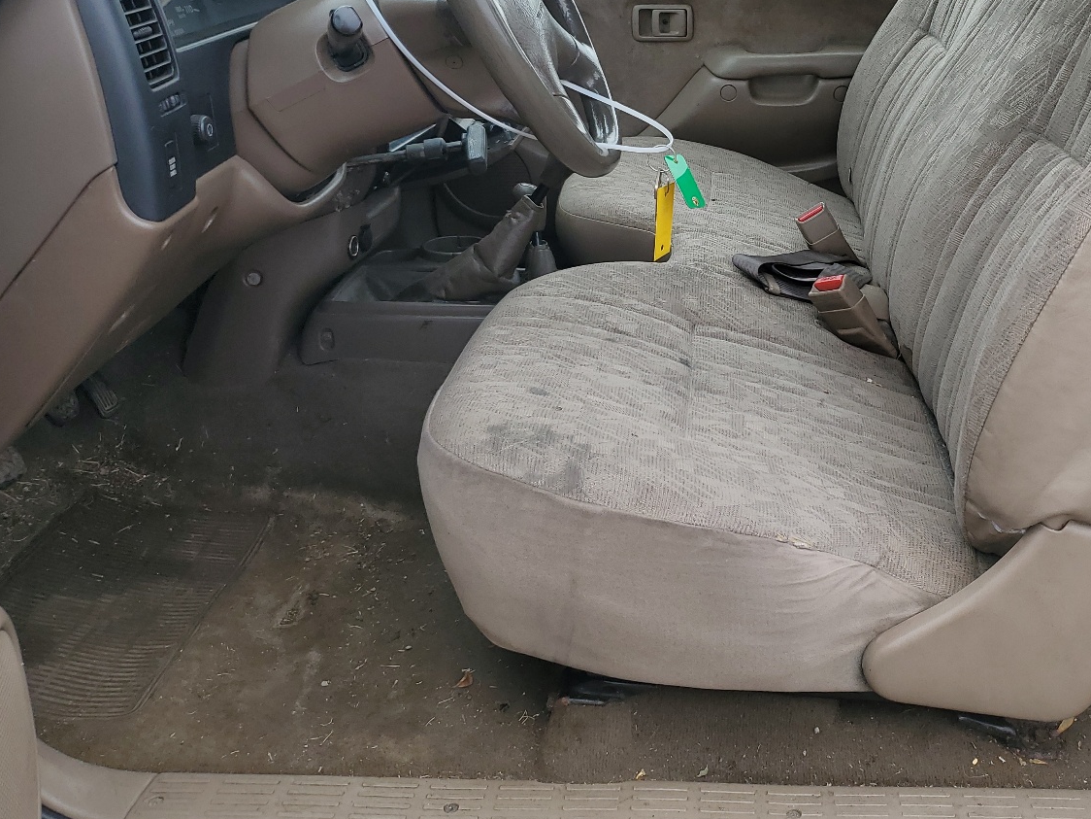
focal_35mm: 37
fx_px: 1166
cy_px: 280
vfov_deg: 38.3
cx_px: 725
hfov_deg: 49.3
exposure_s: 1/476
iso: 50
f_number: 1.5
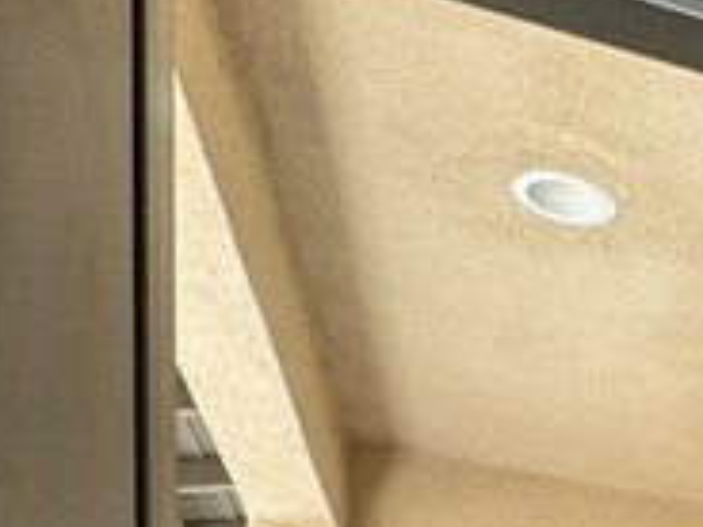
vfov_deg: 15.1
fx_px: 1584
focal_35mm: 78
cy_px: 1069
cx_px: 1502
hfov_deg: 16.7
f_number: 2.2
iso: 50
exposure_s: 1/120
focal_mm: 2.22
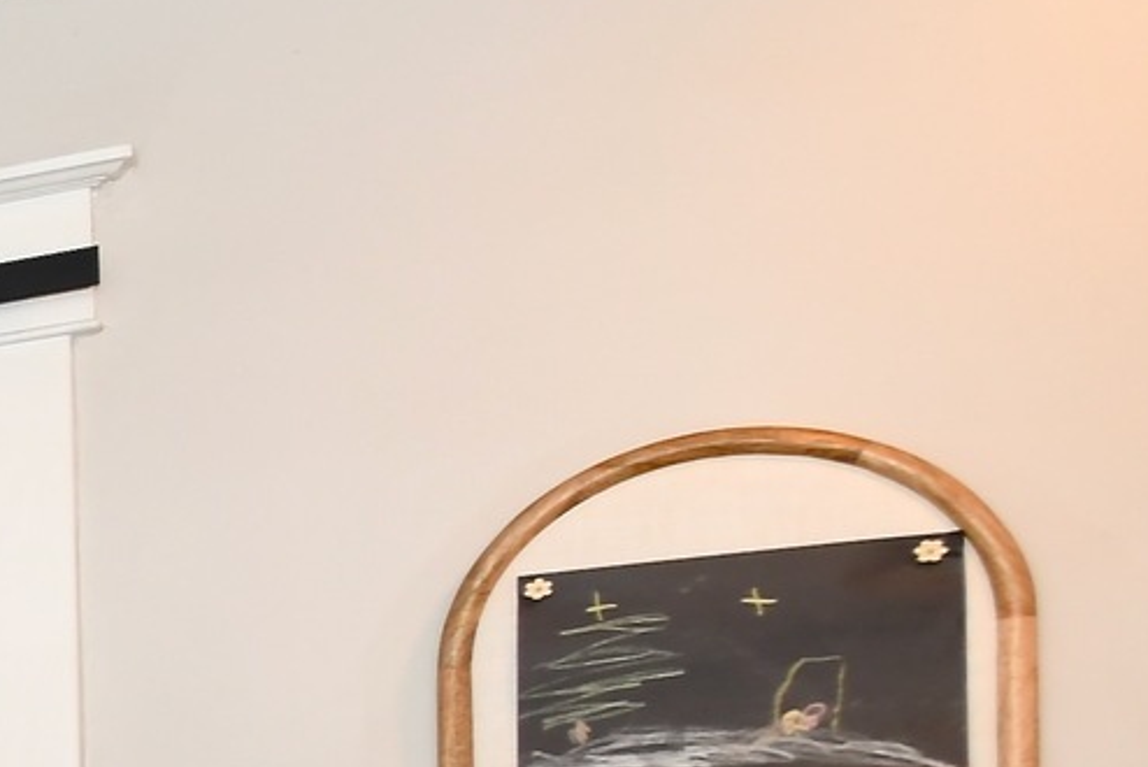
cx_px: -2354
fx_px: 2776
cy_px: 1306
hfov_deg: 11.3
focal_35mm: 87
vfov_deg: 14.2
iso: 400
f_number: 5.6
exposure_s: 1/60
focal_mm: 14
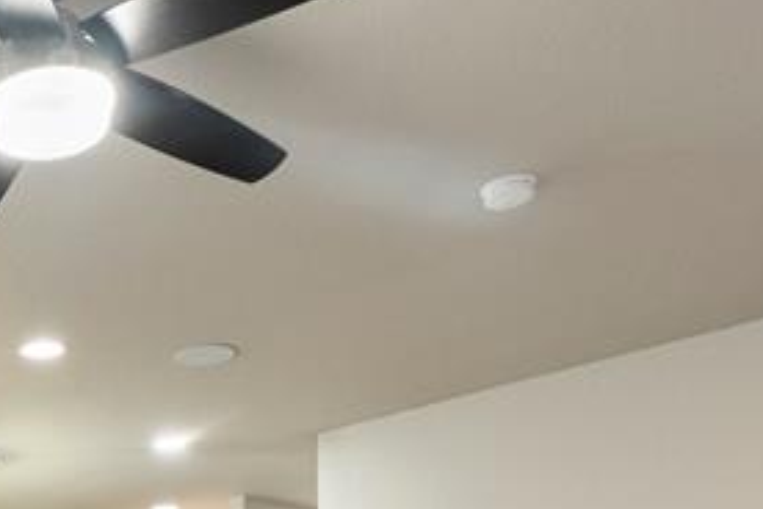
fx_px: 1102
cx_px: -124
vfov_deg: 21.2
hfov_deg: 32.4
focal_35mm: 52
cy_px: 795
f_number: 9
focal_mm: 14
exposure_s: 1/1.25
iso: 400
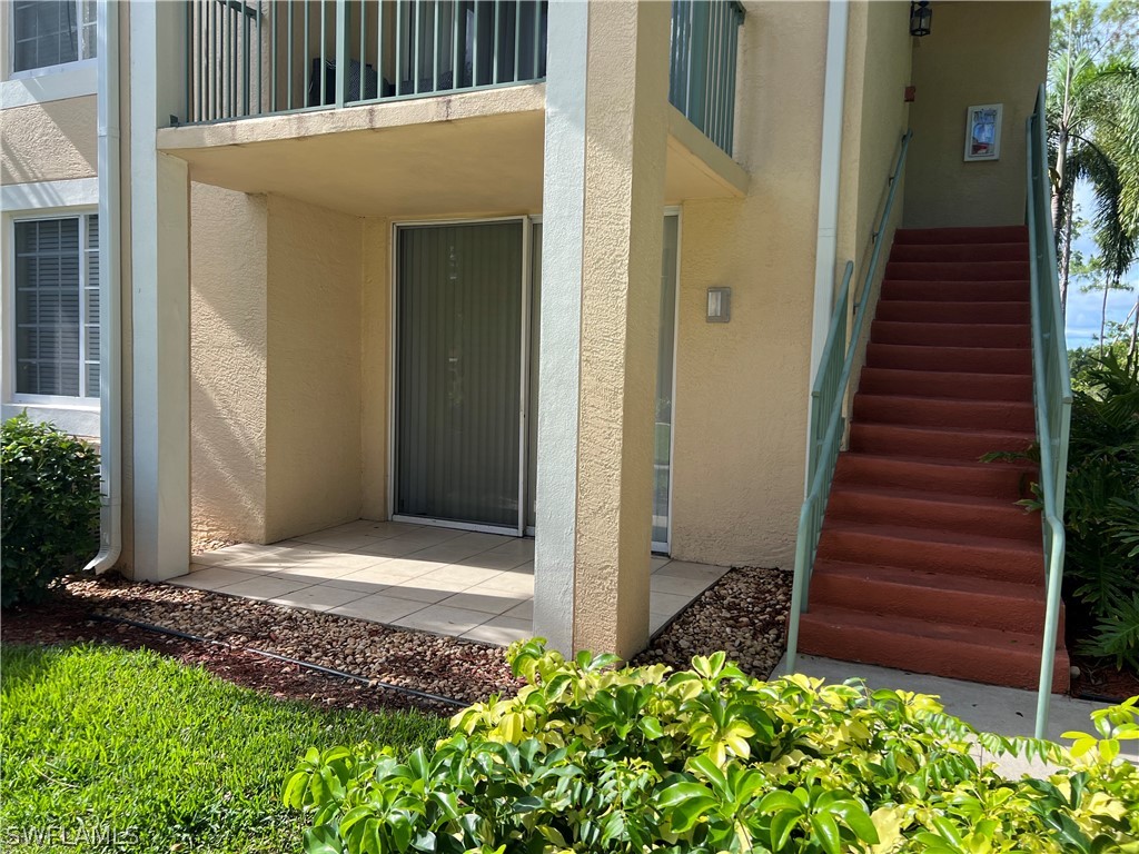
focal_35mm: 26
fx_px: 856
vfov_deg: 53.1
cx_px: 570
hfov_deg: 67.3
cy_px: 427
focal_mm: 5.7
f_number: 1.5
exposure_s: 1/1597
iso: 50
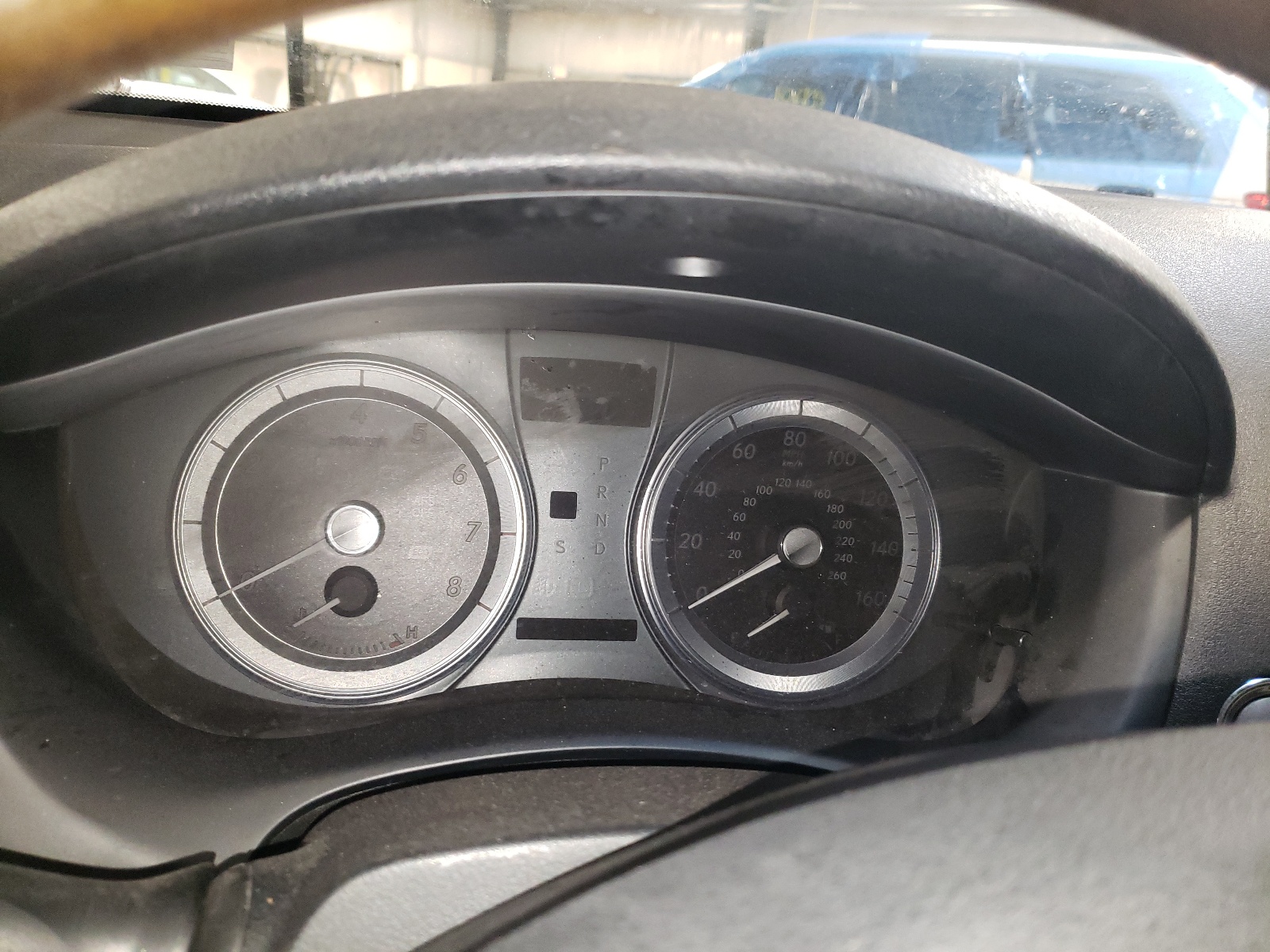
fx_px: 954
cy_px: 476
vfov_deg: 53.1
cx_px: 635
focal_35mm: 26
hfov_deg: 67.3
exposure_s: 1/30
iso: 344
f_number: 1.5
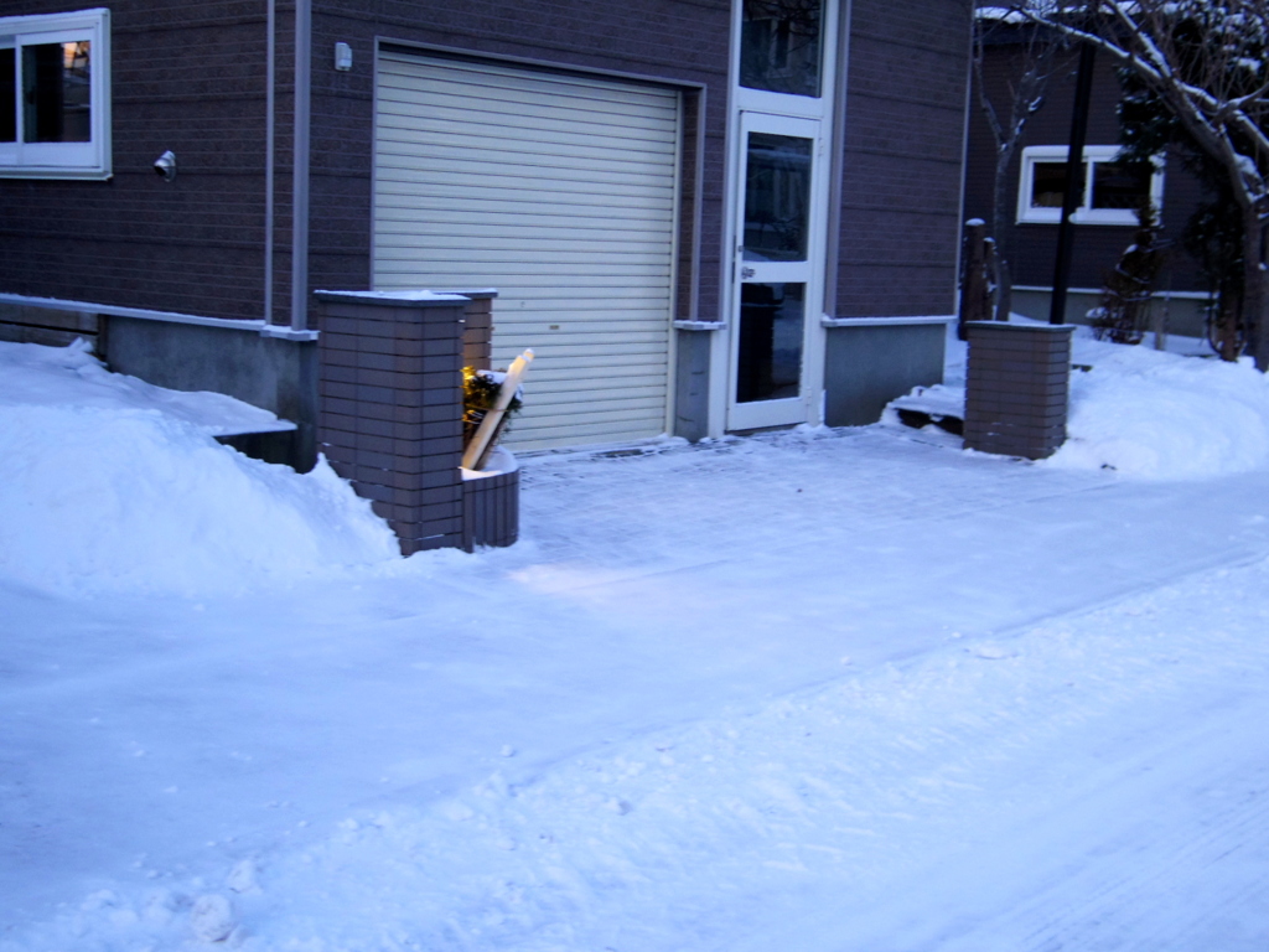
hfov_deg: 40.4
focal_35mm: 47
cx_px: 634
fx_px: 1723
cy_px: 476
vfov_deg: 30.9
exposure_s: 1/13
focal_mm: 8.5
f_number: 1.9
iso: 160
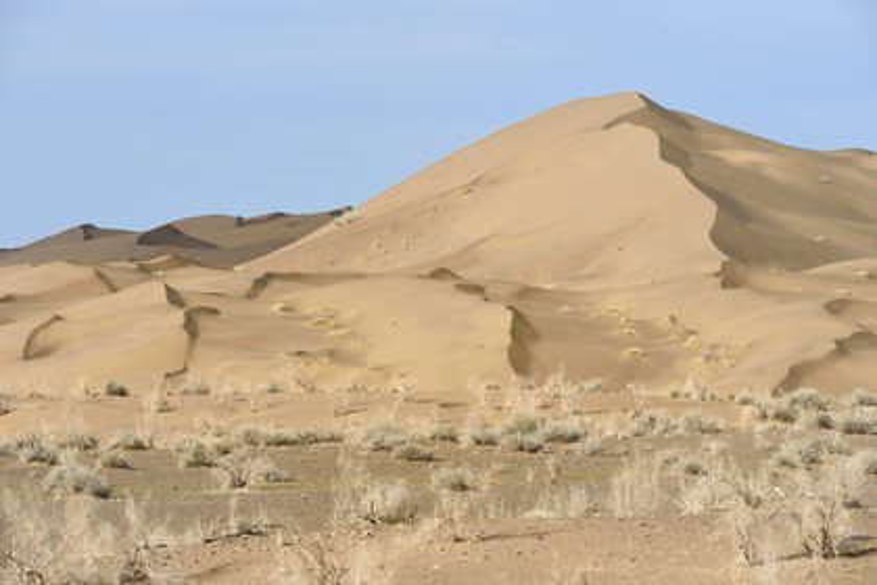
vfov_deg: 7.0
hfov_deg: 10.5
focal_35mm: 195
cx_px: 438
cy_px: 292
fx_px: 4750
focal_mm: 195
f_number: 11
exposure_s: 1/400
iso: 200
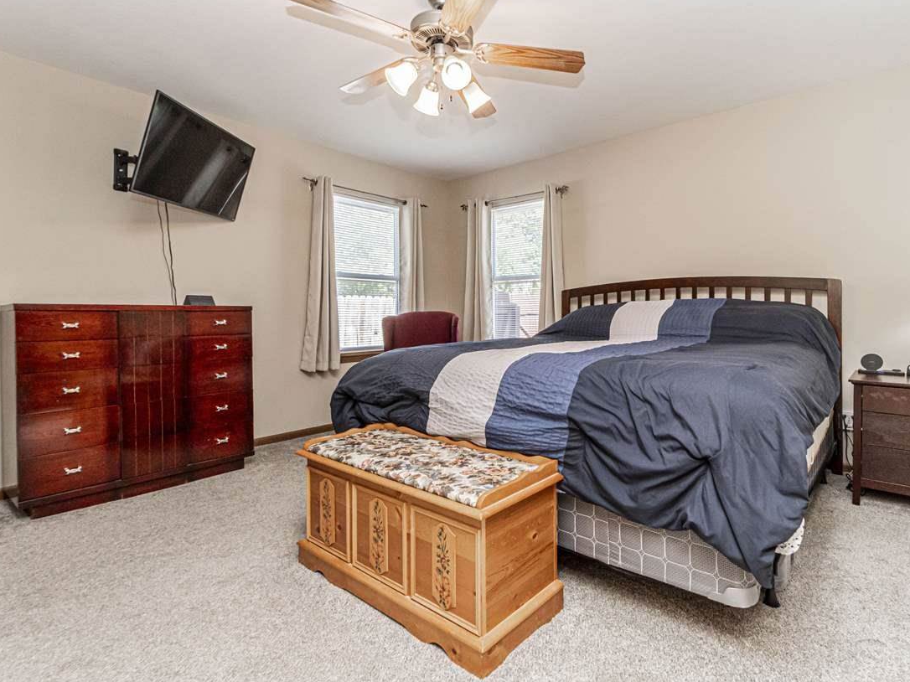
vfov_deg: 74.7
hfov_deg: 90.3
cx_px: 525
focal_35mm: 17
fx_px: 447
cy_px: 336
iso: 800
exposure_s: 1/60
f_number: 10
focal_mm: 10
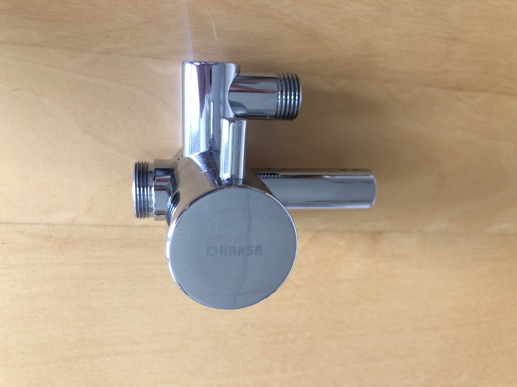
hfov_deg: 63.4
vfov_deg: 49.7
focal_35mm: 28
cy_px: 194
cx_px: 258
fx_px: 418
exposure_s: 1/15
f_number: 1.8
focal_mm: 4
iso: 40
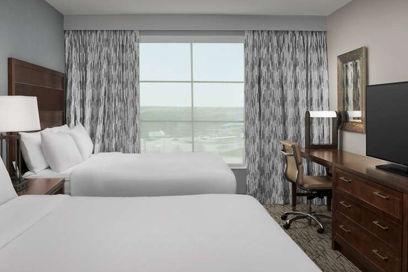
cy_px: 160
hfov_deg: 57.0
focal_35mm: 33
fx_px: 374
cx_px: 176
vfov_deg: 39.8
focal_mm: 24
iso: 400
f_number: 11
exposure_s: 1/125
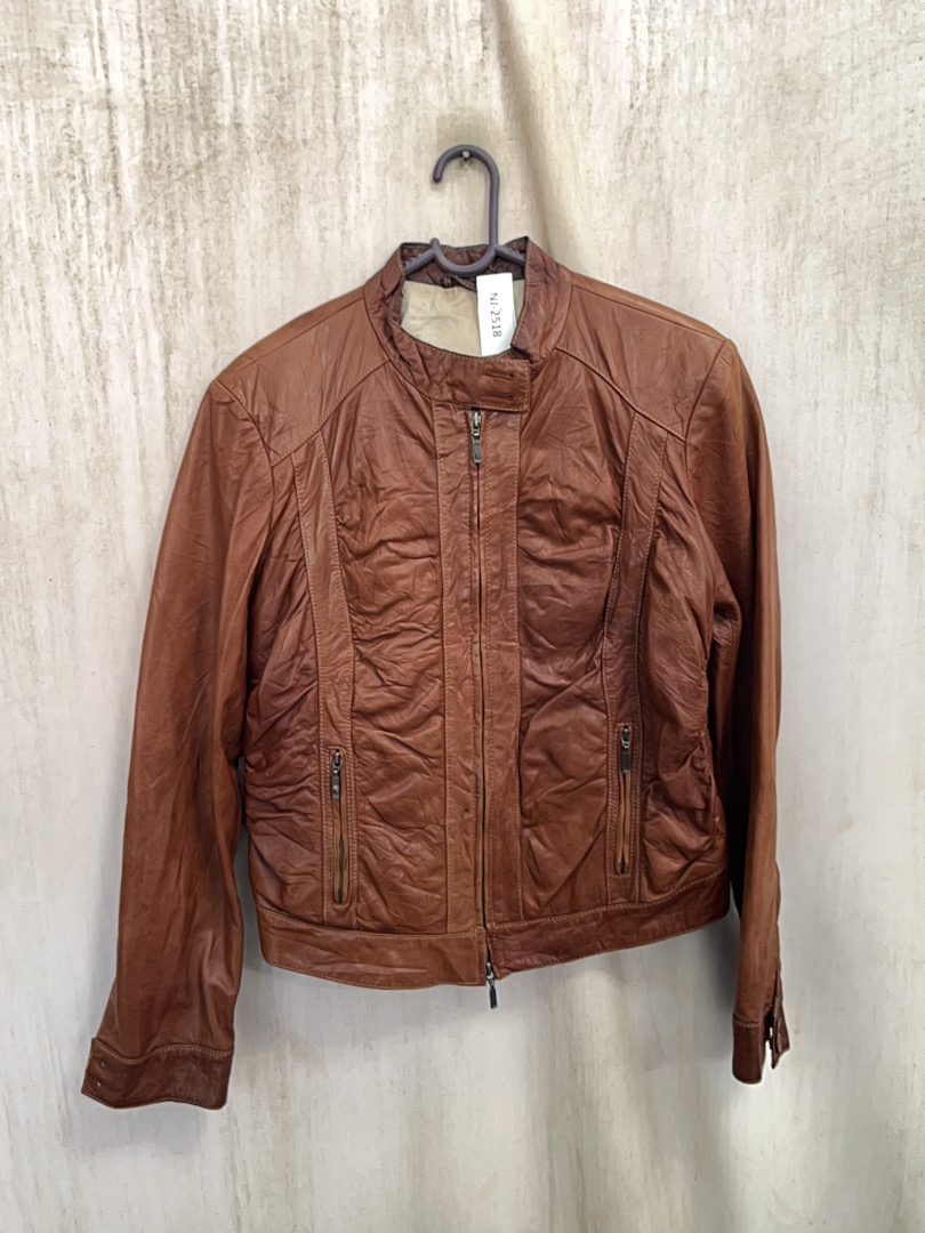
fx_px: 962
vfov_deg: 65.3
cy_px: 616
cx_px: 462
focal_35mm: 27
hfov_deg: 51.4
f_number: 1.6
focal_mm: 5.1
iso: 50
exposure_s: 1/60
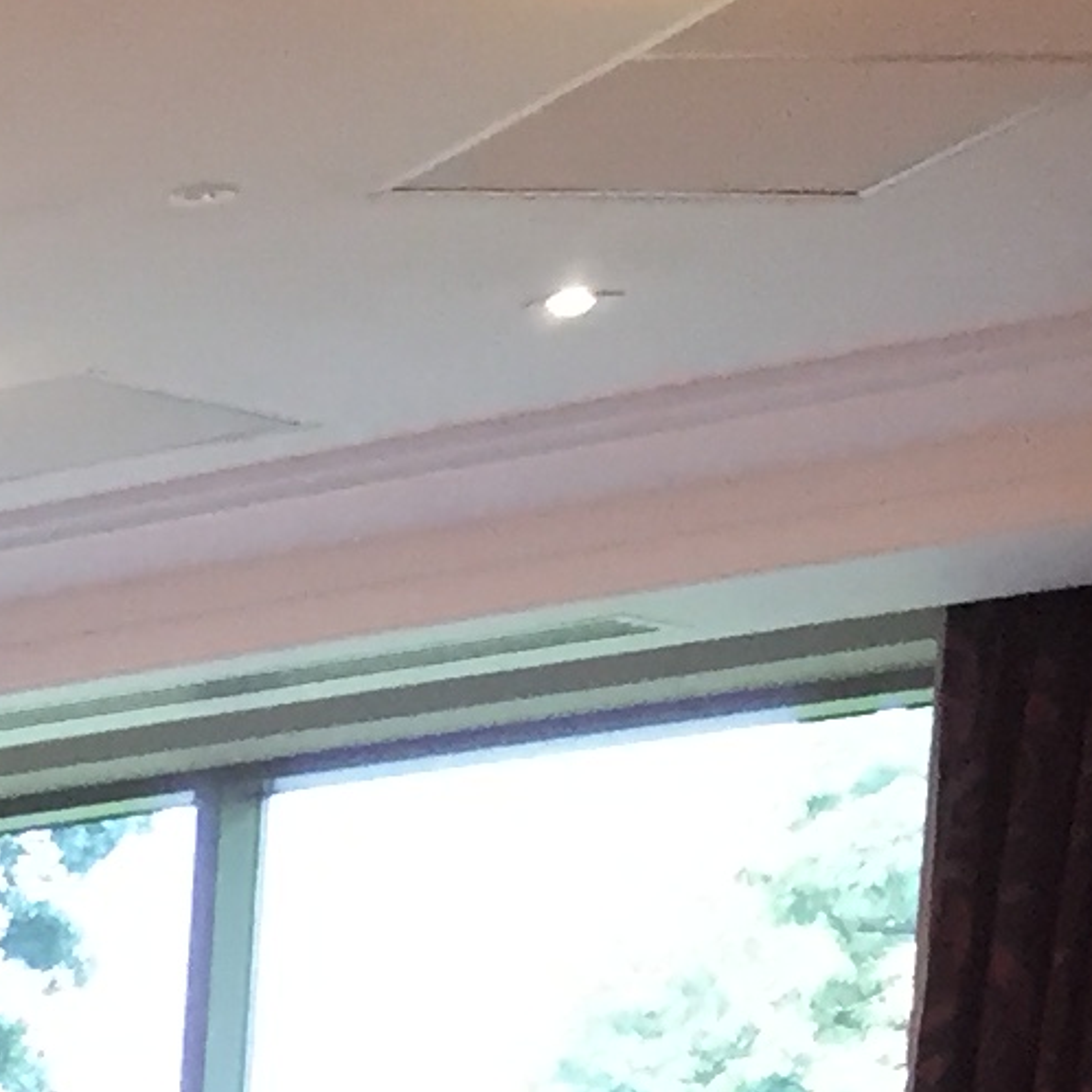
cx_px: -2454
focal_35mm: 168
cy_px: 2572
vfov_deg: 9.4
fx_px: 5996
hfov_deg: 8.3
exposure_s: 1/33
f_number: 2.2
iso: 125
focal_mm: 4.15
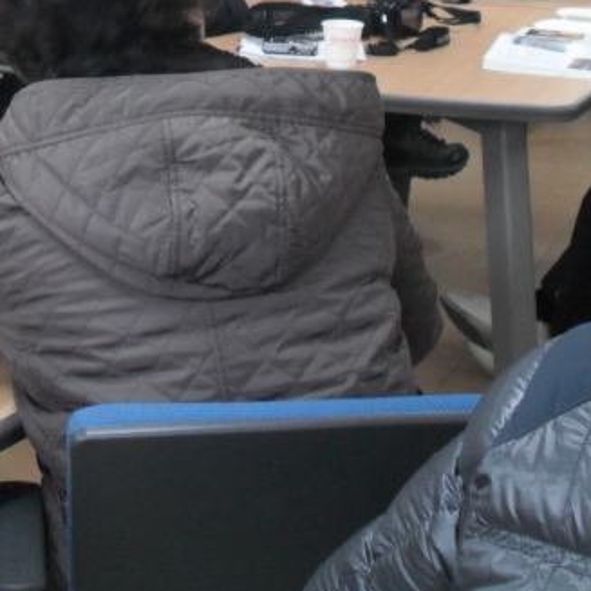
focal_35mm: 97
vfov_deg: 17.2
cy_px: -90
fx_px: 1874
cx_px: 174
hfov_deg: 17.9
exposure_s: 1/30
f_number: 2.8
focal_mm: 6.2
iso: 160
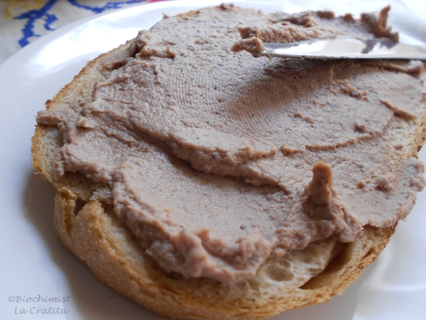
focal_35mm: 29
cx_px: 213
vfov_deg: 48.2
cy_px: 160
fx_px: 357
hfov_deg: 61.7
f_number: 3.4
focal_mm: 5.1
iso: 200
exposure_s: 1/30
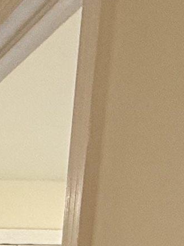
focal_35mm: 99
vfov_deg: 16.3
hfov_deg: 12.2
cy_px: 460
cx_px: -246
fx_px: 701
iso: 320
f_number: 2.2
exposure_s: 1/60
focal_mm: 2.22
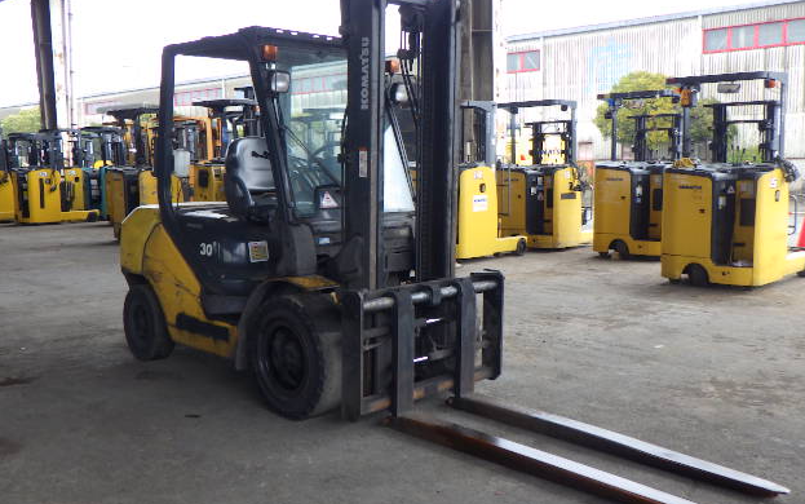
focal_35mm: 37
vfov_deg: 34.5
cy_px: 253
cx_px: 412
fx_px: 812
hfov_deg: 52.7
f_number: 3.8
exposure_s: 1/80
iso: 125
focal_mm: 6.1
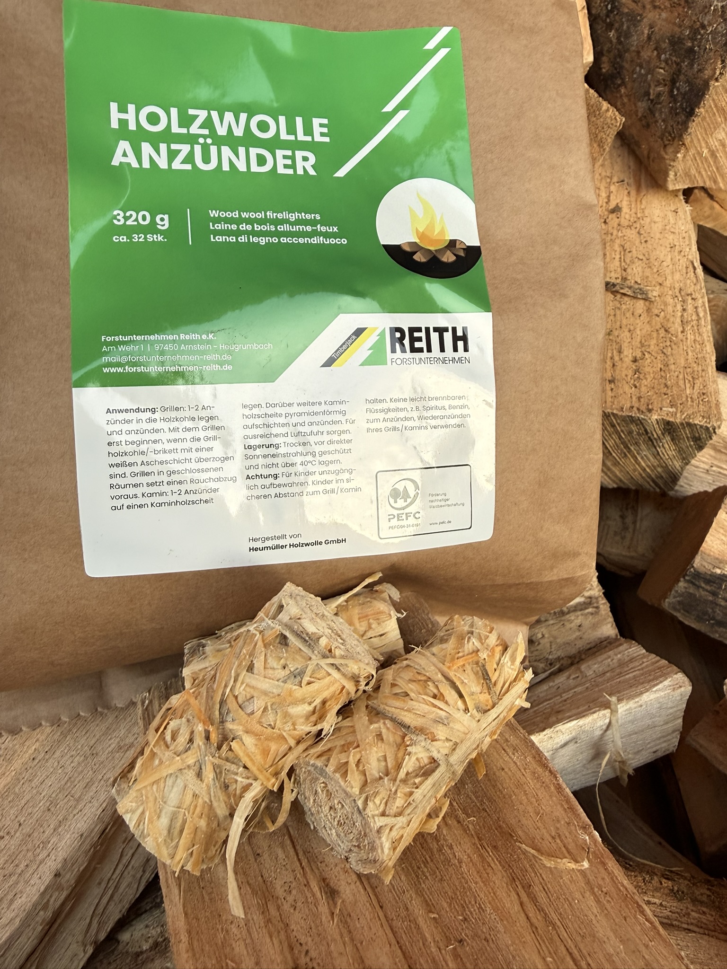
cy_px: 484
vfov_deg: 71.6
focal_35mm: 24
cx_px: 364
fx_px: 672
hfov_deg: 56.8
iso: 160
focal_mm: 2.22
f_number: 2.2
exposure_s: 1/99
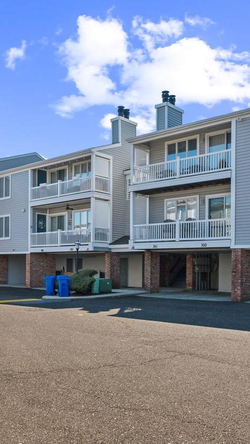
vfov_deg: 58.0
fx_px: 401
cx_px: 112
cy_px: 220
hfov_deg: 34.6
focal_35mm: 34
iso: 250
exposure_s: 1/40
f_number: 16
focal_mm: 21
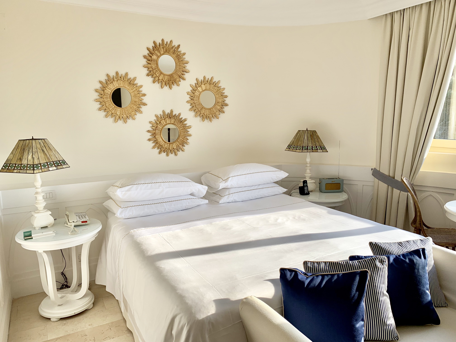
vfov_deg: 53.1
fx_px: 343
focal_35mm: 26
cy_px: 171
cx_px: 228
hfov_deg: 67.3
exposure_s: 1/314
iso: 25
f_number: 1.8
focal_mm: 4.25
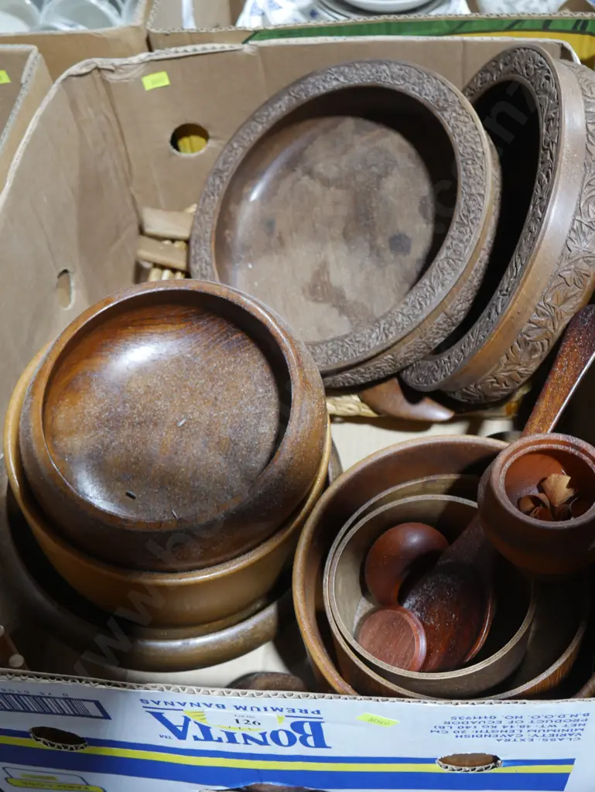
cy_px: 396
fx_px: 1008
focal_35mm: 44
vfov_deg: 42.9
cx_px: 298
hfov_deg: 32.9
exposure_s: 1/60
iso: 800
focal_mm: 22
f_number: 4.7
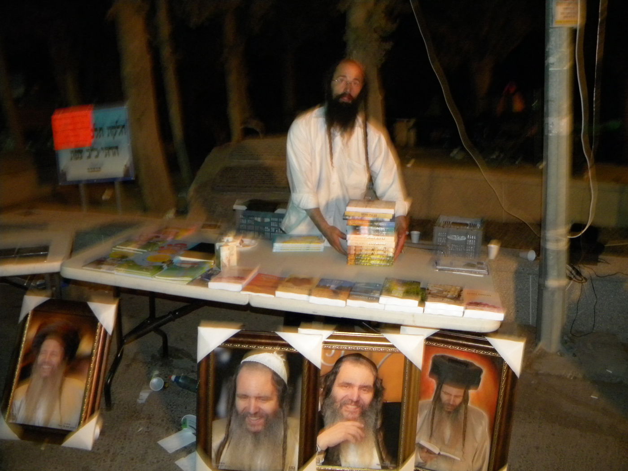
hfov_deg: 63.4
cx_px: 314
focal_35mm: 28
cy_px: 236
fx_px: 508
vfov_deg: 49.7
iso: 400
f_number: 3.5
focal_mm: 5
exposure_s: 1/26
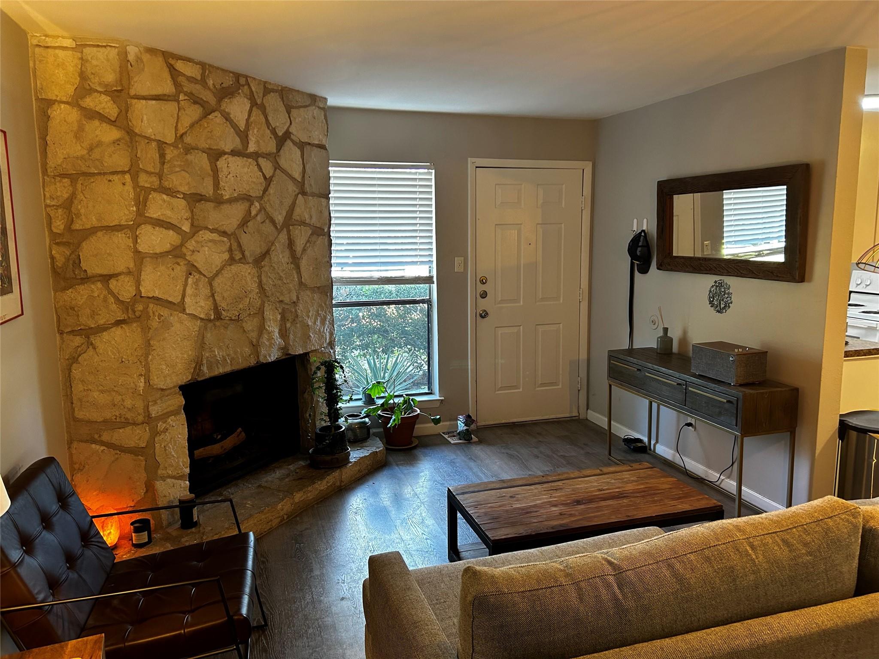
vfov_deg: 53.1
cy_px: 330
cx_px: 440
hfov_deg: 67.3
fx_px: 660
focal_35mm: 26
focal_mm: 5.7
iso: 250
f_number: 1.5
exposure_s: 1/60
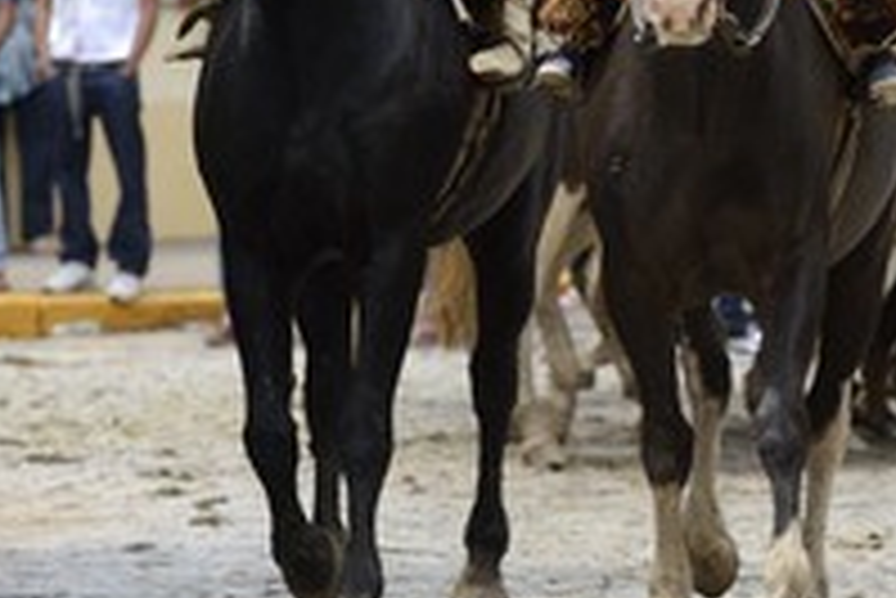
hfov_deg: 5.6
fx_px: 9165
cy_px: 63
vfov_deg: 3.7
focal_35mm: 368
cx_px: 925
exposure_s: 1/800
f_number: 5.6
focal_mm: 175
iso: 400
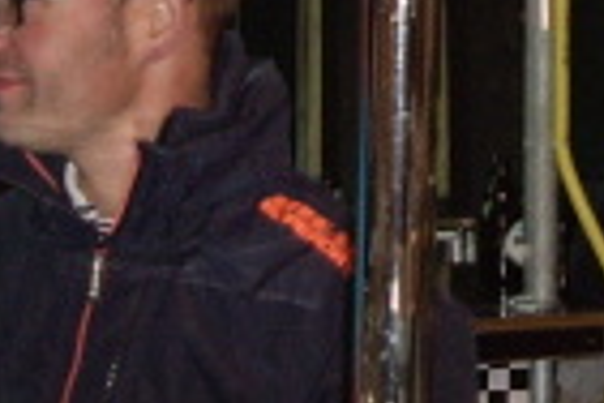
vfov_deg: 6.1
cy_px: 13
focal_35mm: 225
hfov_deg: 9.1
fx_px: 3775
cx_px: 540
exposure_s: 1/15
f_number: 2.8
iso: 200
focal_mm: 7.9
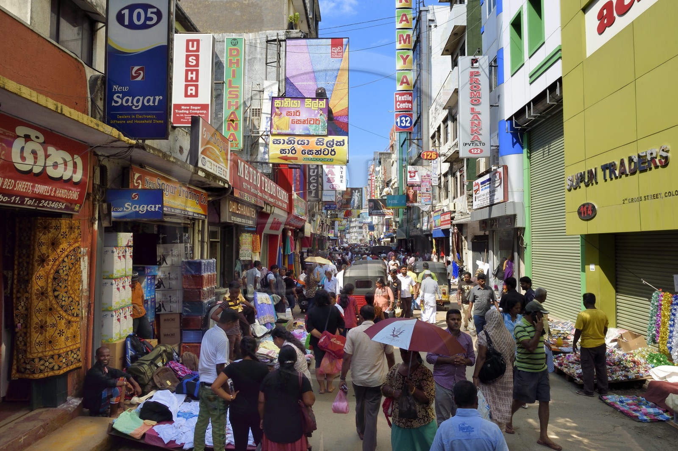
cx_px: 339
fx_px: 489
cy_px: 226
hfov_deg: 69.4
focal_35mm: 26
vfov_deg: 49.5
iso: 800
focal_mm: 26
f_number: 22
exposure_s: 1/200
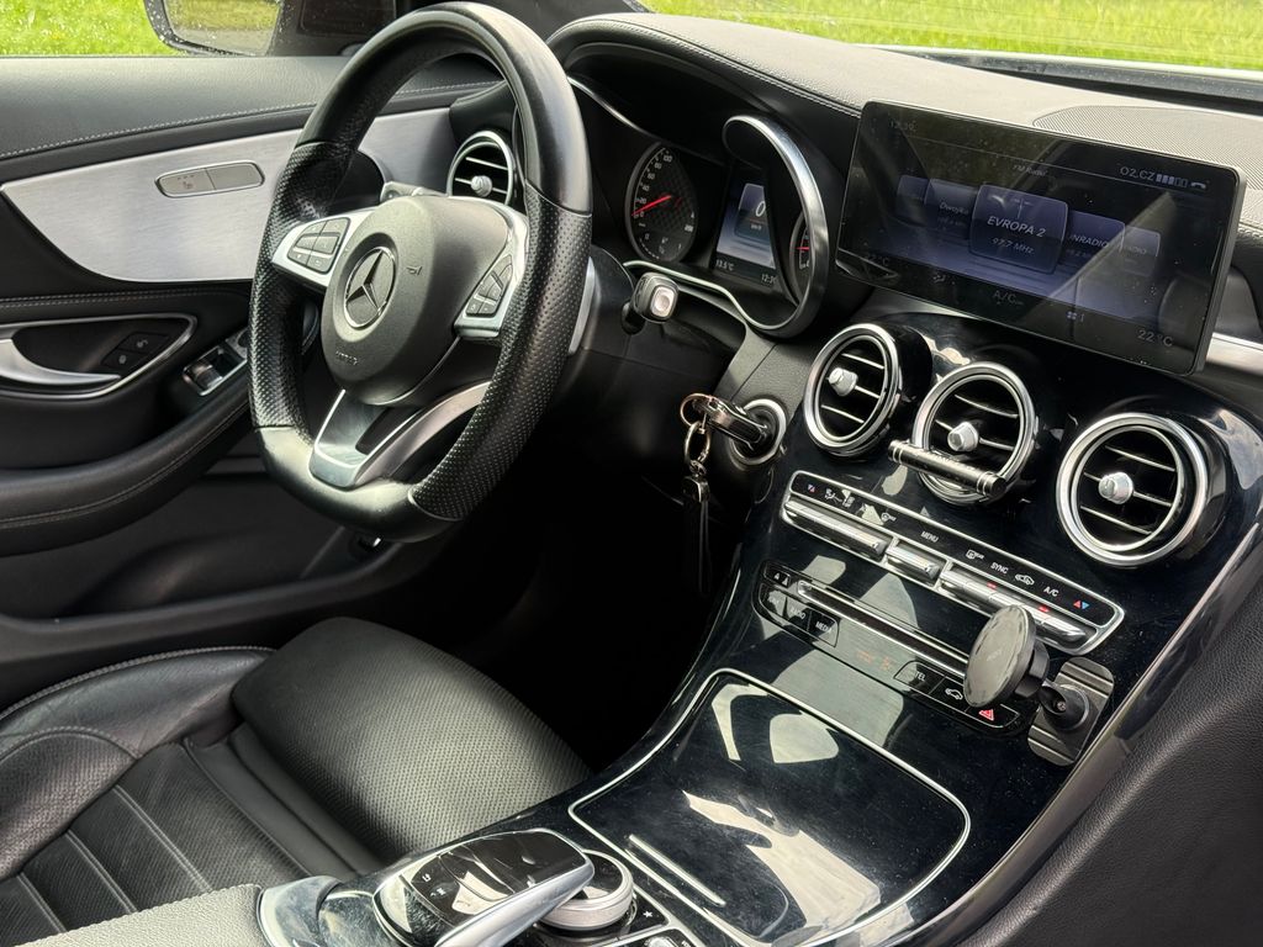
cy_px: 474
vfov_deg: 30.3
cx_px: 632
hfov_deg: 39.7
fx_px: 1751
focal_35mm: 48
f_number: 1.78
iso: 160
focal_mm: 6.76
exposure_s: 1/243
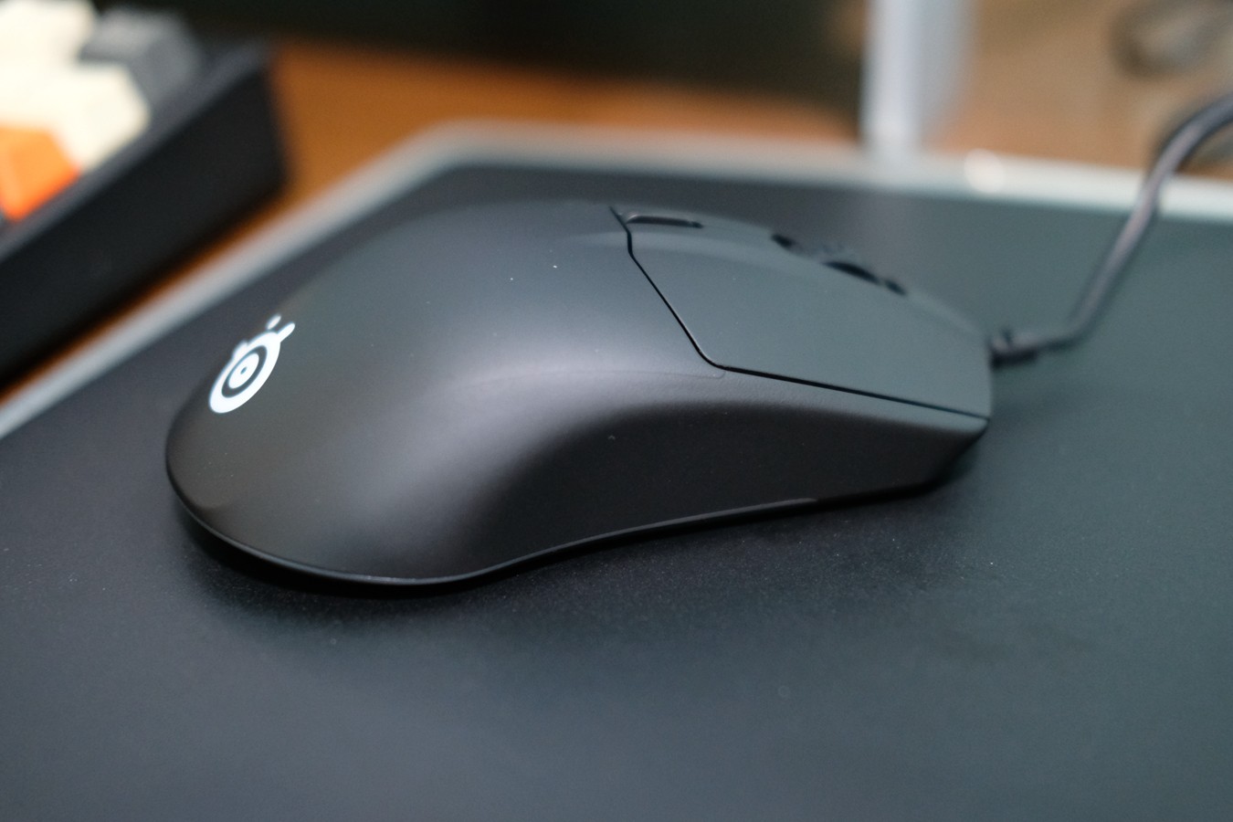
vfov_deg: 25.5
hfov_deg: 37.5
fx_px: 1815
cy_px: 411
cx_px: 616
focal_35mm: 53
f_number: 2
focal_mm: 35
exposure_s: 1/60
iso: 2500
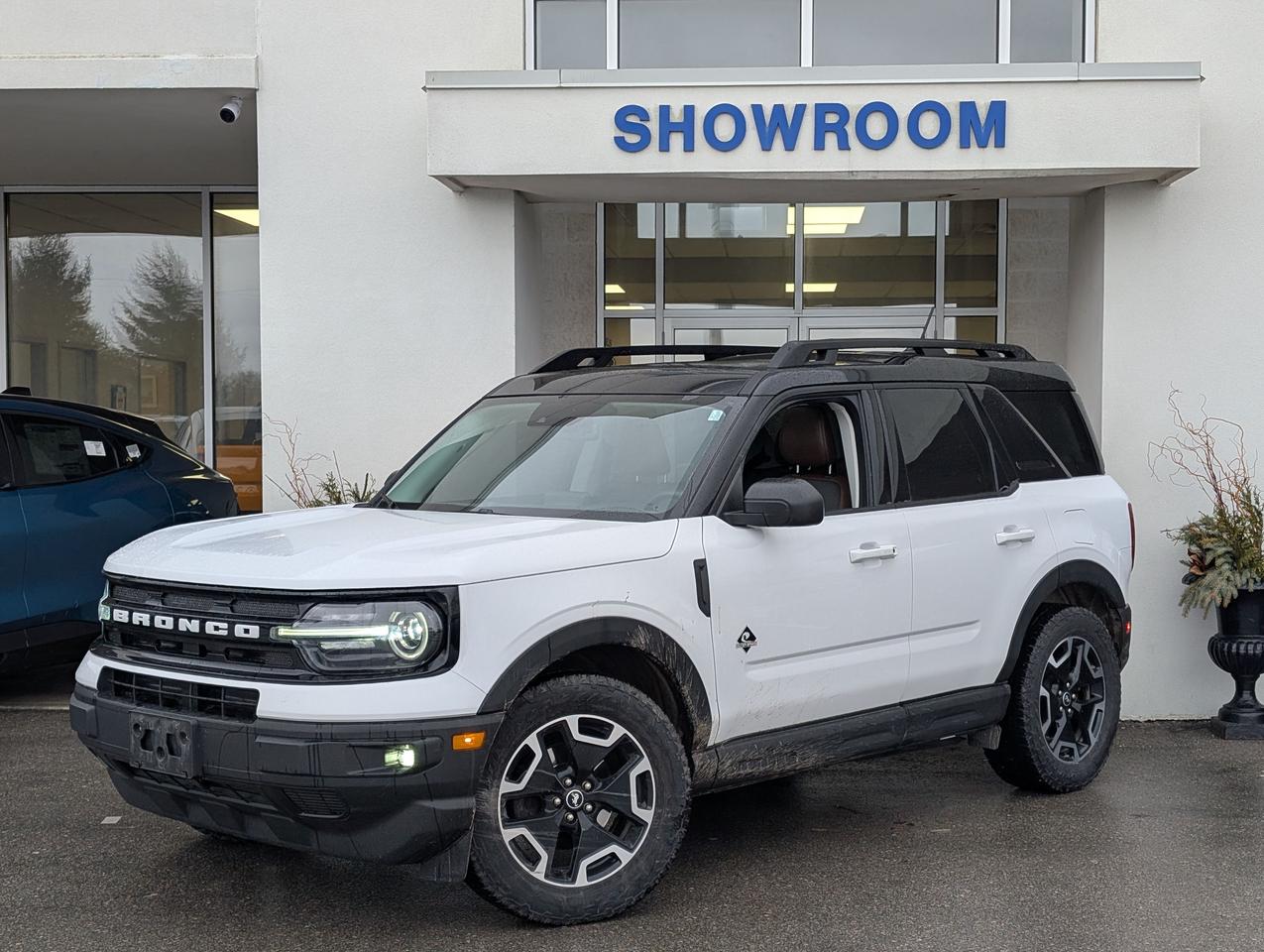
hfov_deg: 38.9
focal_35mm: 49
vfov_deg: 29.7
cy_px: 476
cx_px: 632
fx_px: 1792
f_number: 1.68
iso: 28
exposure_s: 1/134
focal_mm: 6.9
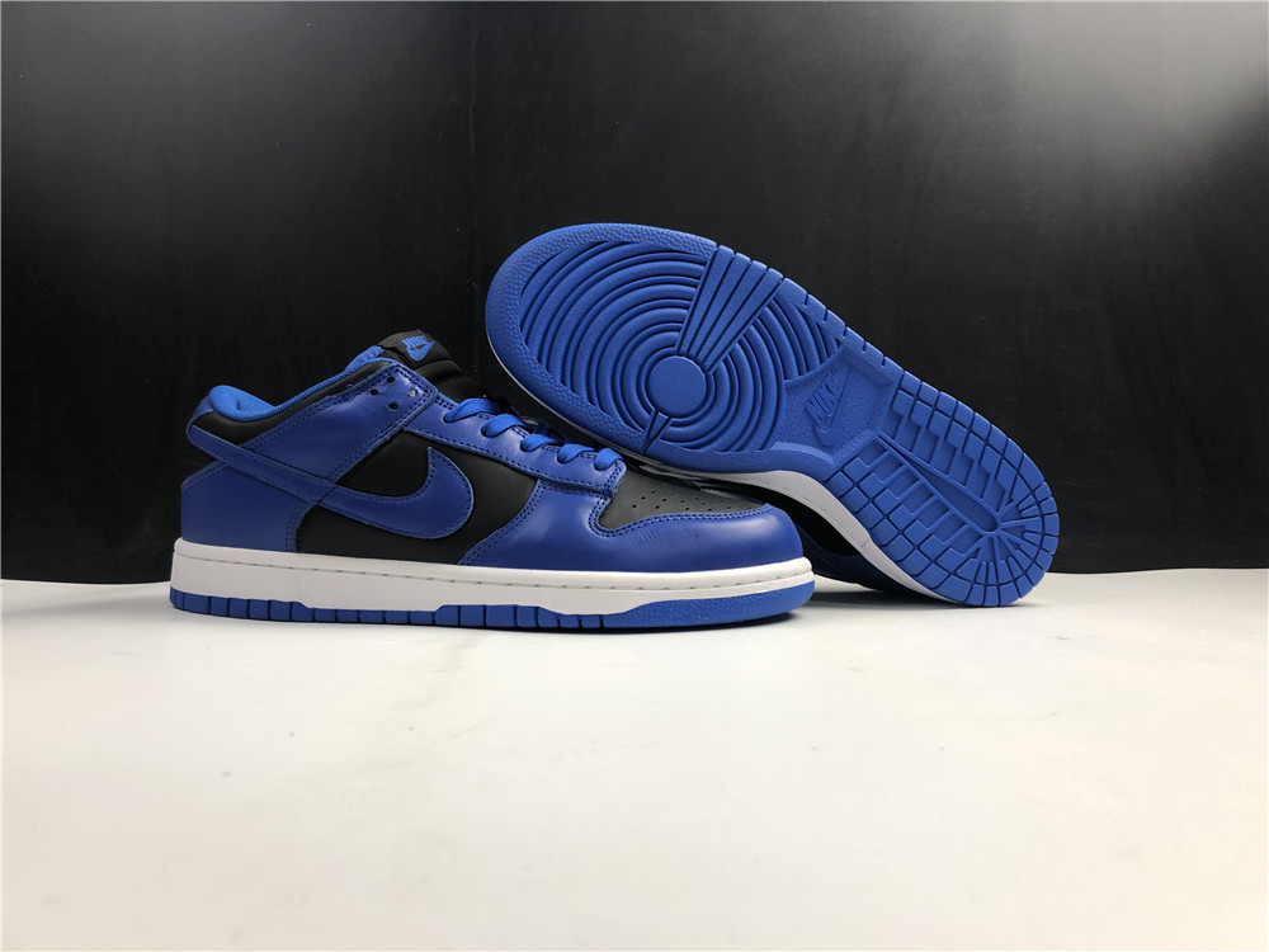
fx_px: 1026
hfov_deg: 63.4
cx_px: 634
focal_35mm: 28
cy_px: 476
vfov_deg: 49.7
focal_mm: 4
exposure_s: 1/50
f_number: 1.8
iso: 32
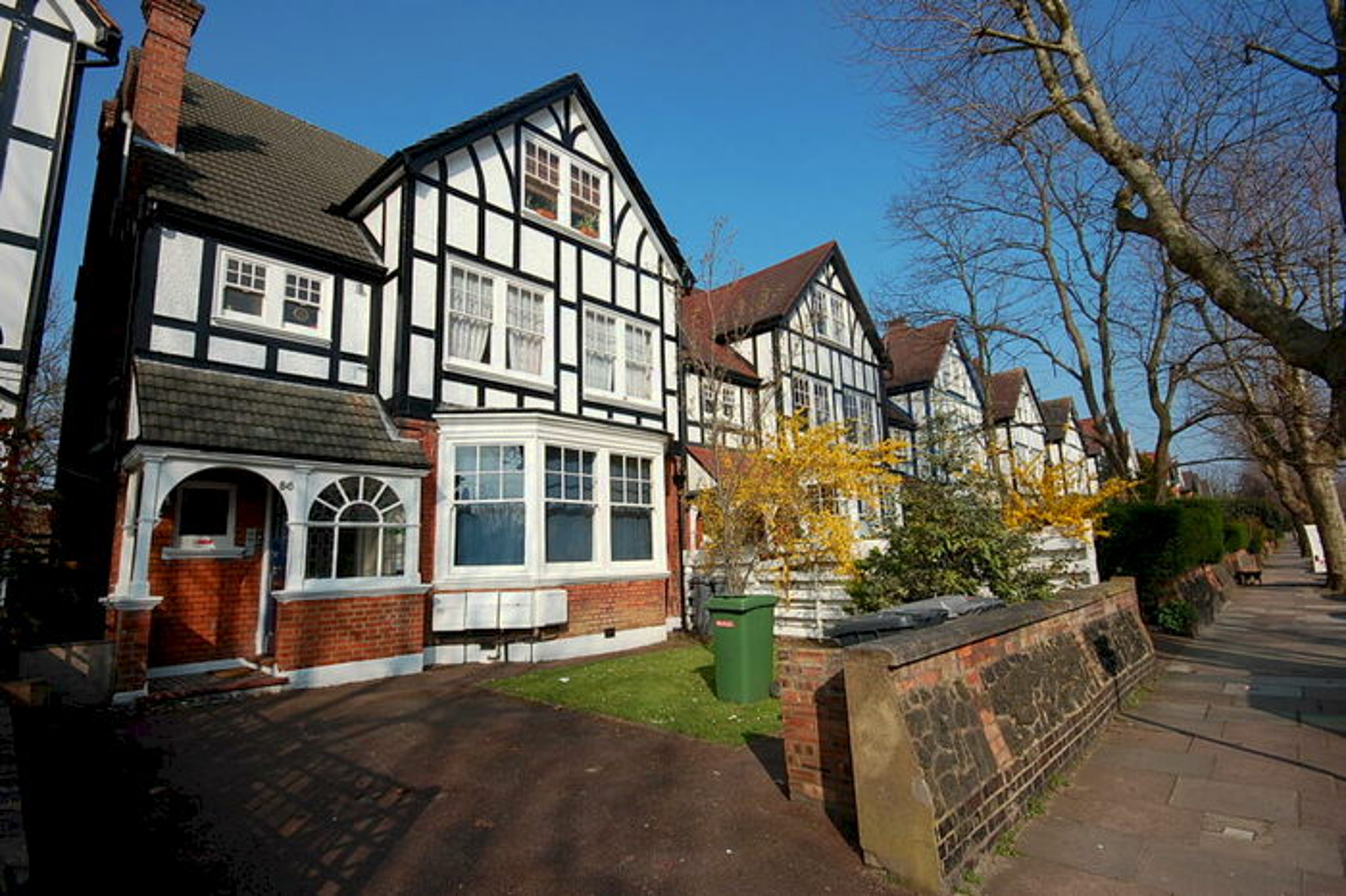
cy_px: 448
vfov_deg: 69.6
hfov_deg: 92.5
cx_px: 673
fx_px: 645
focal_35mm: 17
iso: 200
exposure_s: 1/320
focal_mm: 11.5
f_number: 9
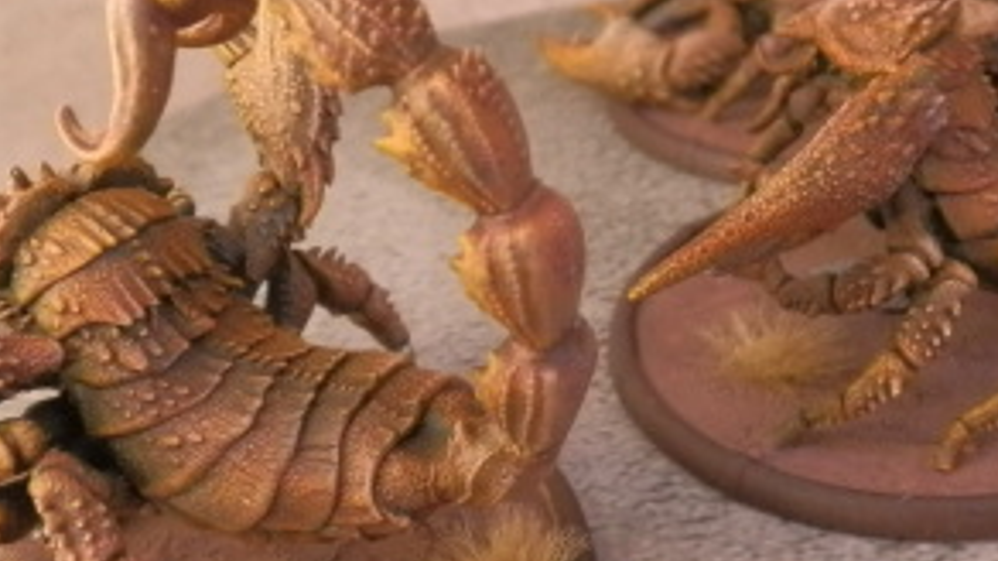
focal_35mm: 56
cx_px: 670
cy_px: 315
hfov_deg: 36.8
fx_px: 1481
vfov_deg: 21.4
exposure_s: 1/80
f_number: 3.1
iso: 400
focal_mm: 5
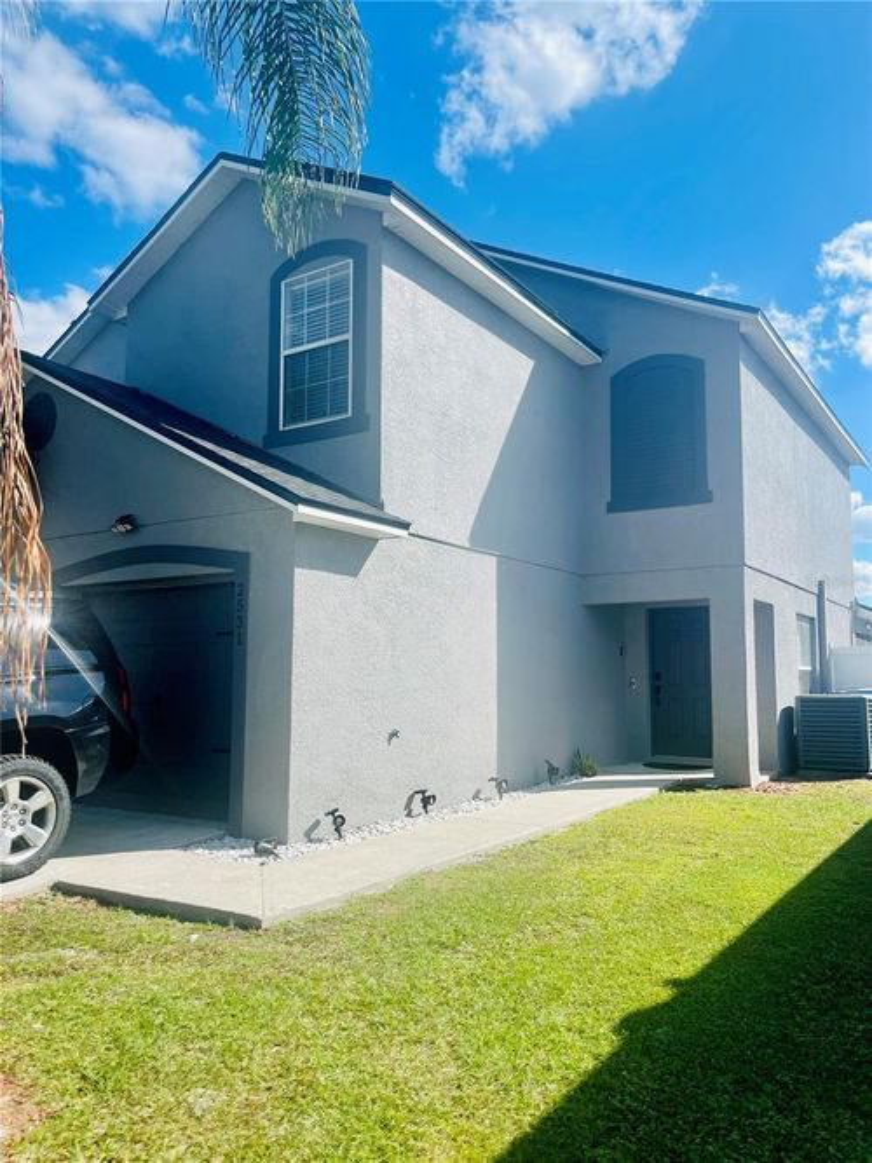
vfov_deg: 69.4
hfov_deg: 54.9
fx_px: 840
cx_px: 436
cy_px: 582
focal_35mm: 25
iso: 32
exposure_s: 1/3257
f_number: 1.6
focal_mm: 5.1
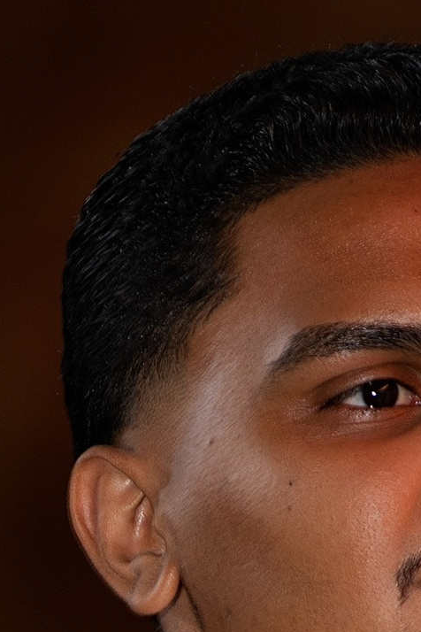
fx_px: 18873
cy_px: 1479
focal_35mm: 1076
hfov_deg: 1.3
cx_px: 479
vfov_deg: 1.9
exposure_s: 1/160
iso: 400
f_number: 2.8
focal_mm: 200
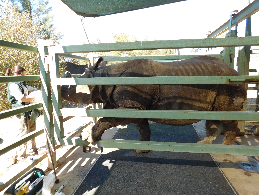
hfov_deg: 73.9
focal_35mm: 23
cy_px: 98
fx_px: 172
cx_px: 130
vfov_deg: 58.9
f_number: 3
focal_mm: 4
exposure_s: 1/250
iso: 125
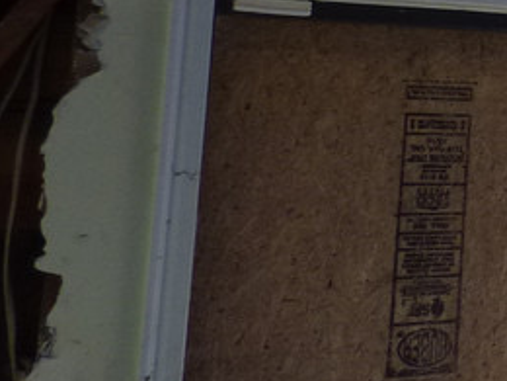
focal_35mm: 82
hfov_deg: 19.0
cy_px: -64
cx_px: 878
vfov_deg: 17.2
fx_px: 1201
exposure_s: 1/60
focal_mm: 3.58
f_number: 2.8
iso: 160
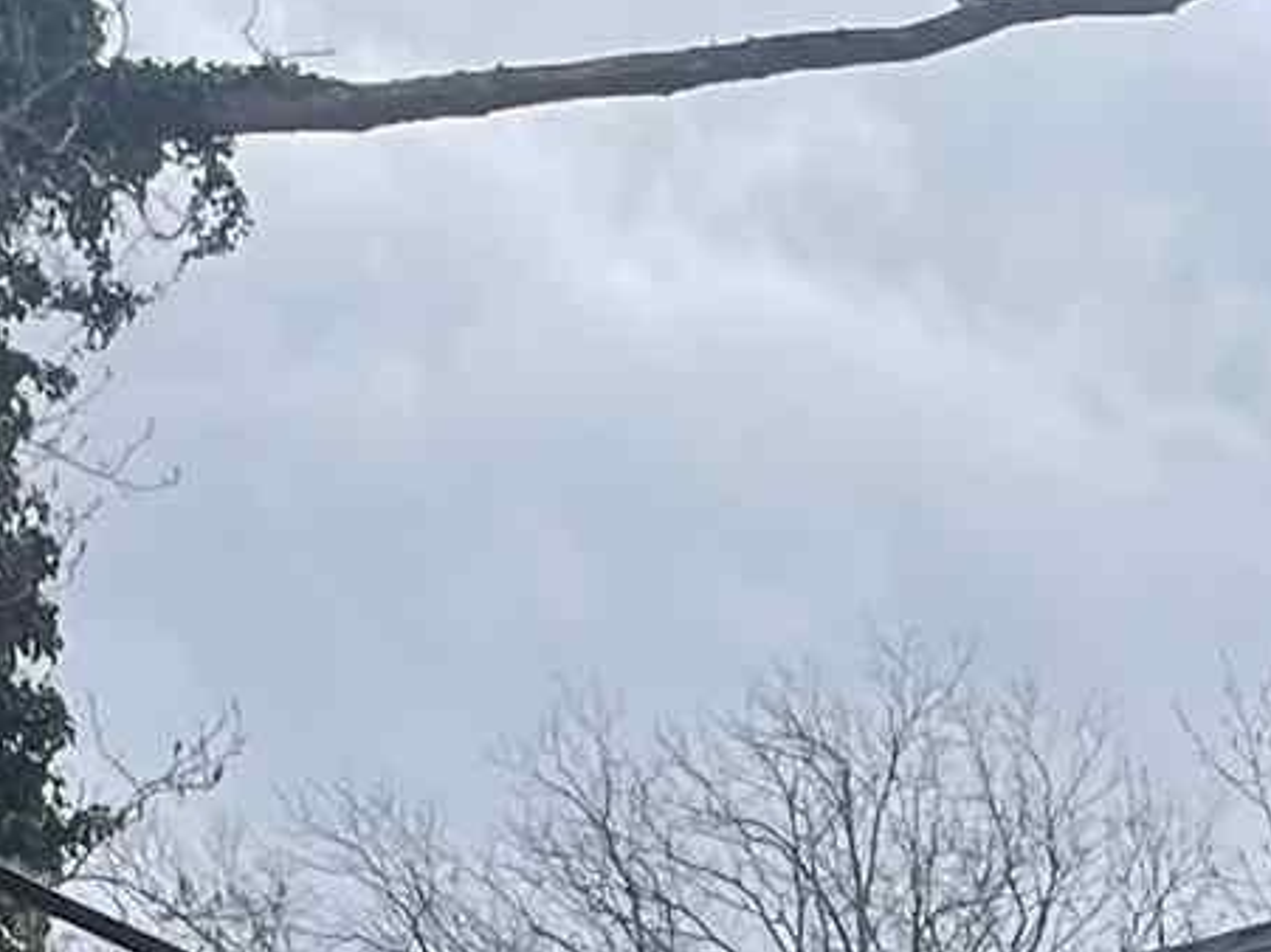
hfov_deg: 11.0
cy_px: 3031
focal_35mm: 177
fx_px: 6497
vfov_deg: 7.3
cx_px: 1440
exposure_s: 1/707
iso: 32
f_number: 1.6
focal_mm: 4.2
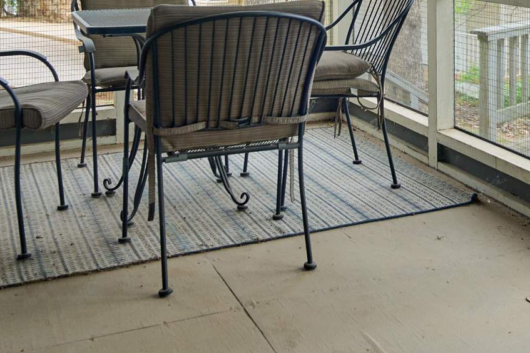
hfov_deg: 33.2
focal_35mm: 58
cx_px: 446
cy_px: -62
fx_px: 854
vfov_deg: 21.8
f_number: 3.5
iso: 500
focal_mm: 16
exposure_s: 1/40
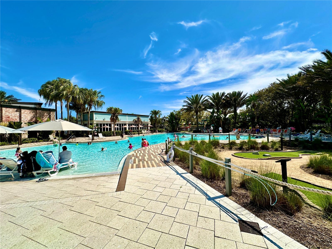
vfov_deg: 85.7
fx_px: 134
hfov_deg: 102.1
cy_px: 124
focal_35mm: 14
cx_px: 166
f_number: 2.2
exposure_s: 1/3731
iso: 50
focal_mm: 2.22
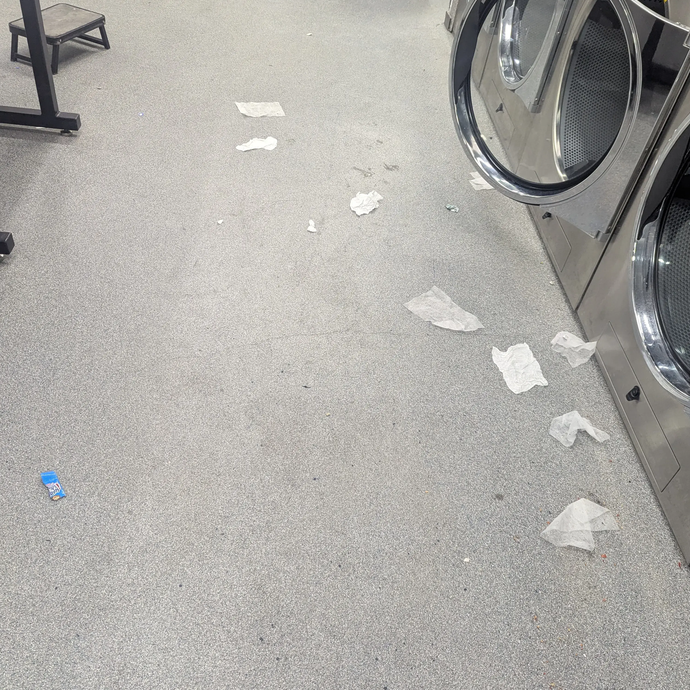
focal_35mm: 29
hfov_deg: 55.6
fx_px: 654
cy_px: 318
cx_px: 341
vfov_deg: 55.6
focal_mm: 6.81
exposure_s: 1/120
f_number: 1.85
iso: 339
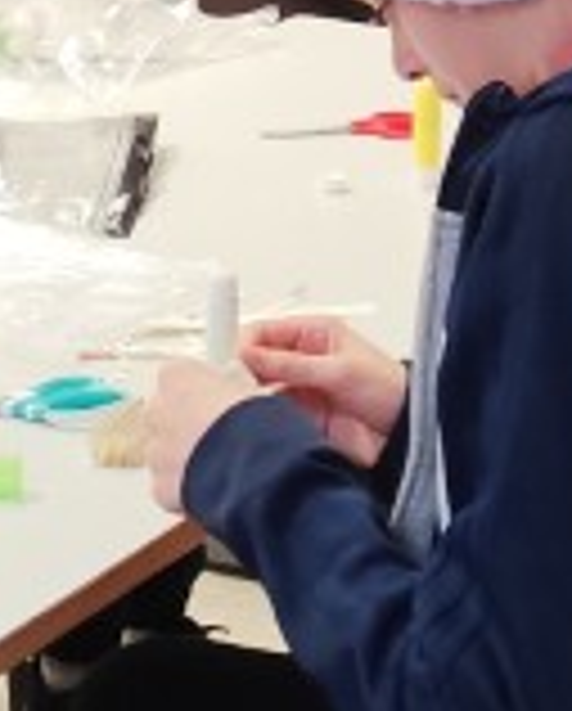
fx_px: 3587
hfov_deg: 9.1
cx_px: 99
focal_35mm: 170
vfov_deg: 10.7
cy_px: -531
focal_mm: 6.14
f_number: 1.65
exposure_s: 1/50
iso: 400
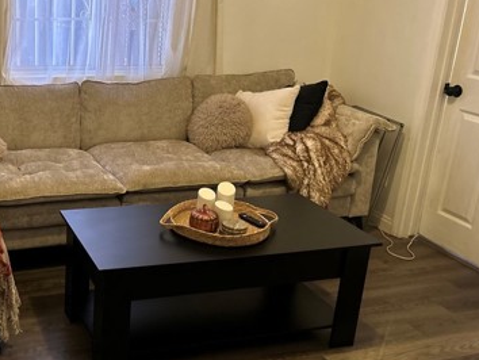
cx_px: 83
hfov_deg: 38.6
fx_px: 651
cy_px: 166
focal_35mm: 47
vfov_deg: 30.9
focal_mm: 5.7
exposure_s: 1/60
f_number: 1.5
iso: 320
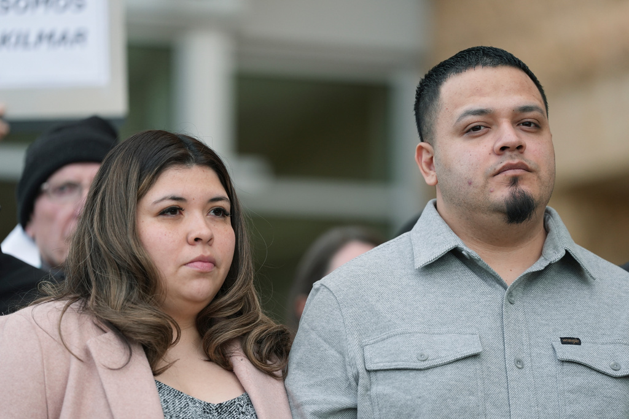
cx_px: 314
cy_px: 210
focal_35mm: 200
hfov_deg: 10.3
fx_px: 3495
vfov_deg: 6.9
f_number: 2.8
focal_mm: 200
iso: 800
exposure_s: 1/2000
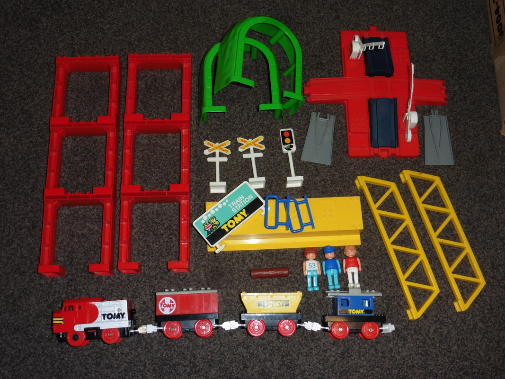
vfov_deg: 36.8
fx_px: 569
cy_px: 190
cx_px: 252
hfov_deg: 47.9
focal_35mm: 39
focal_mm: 6.9
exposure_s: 1/80
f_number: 4.5
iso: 160
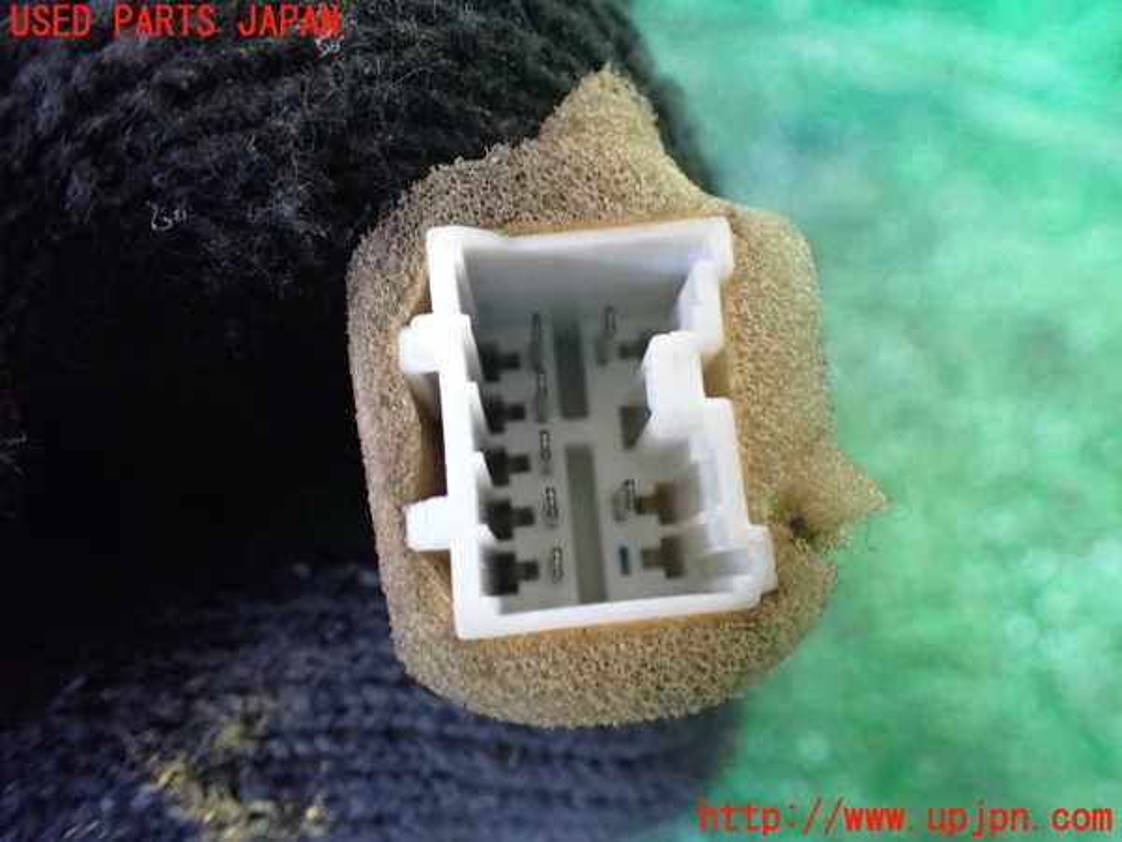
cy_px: 421
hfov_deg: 60.0
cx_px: 561
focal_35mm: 30
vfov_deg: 46.8
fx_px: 972
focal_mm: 5.4
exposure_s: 1/50
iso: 800
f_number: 2.3
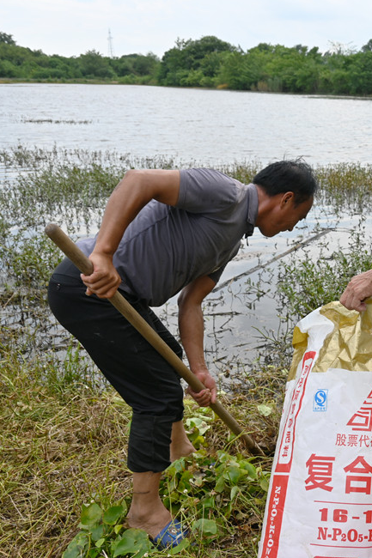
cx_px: 385
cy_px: 276
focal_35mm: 40
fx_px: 626
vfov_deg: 48.1
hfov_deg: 30.4
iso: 100
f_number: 5.6
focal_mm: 17.5
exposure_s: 1/250
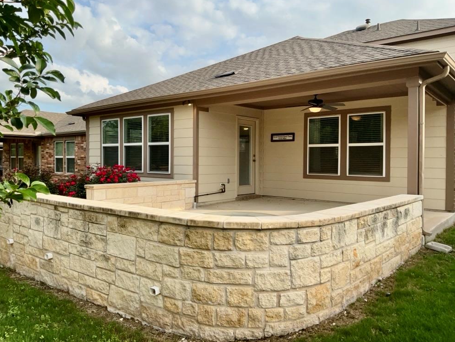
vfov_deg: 49.8
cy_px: 166
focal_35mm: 28
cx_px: 219
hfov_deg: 63.4
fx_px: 368
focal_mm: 3
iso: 25
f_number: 1.8
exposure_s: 1/944
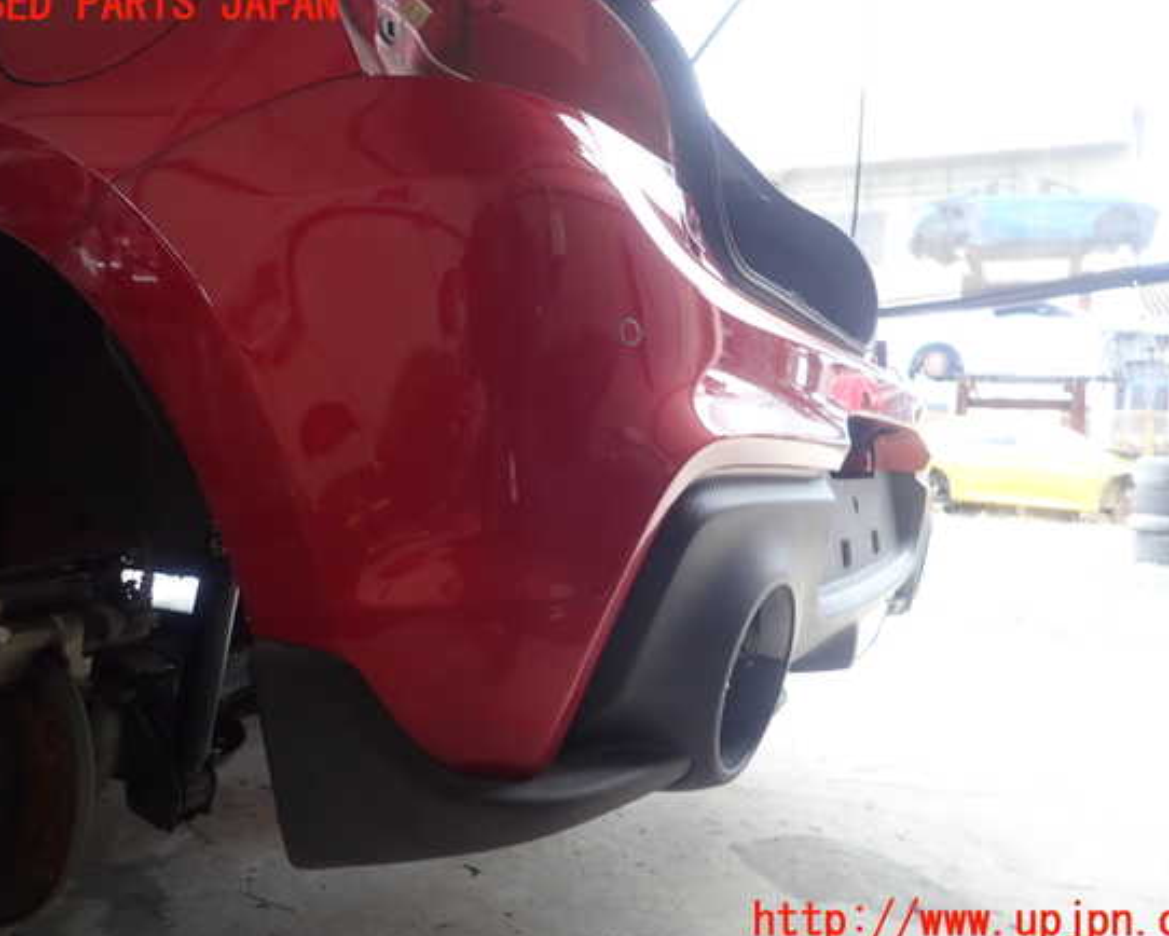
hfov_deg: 64.0
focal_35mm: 27
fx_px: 934
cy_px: 464
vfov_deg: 53.2
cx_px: 593
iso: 200
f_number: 2
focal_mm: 4.5
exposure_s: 1/60
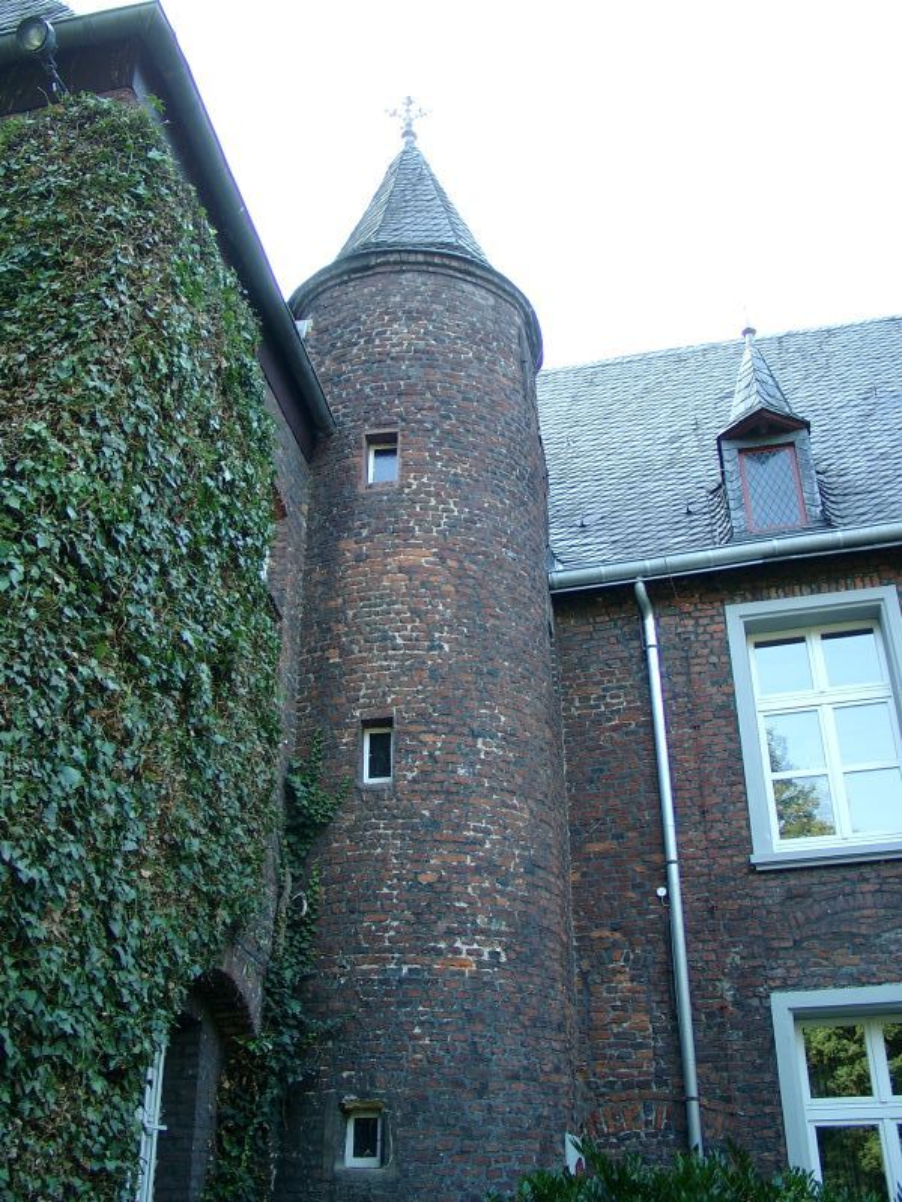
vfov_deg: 54.0
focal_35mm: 34
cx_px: 451
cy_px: 601
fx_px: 1181
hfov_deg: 41.8
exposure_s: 1/104
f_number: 2
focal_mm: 7.13
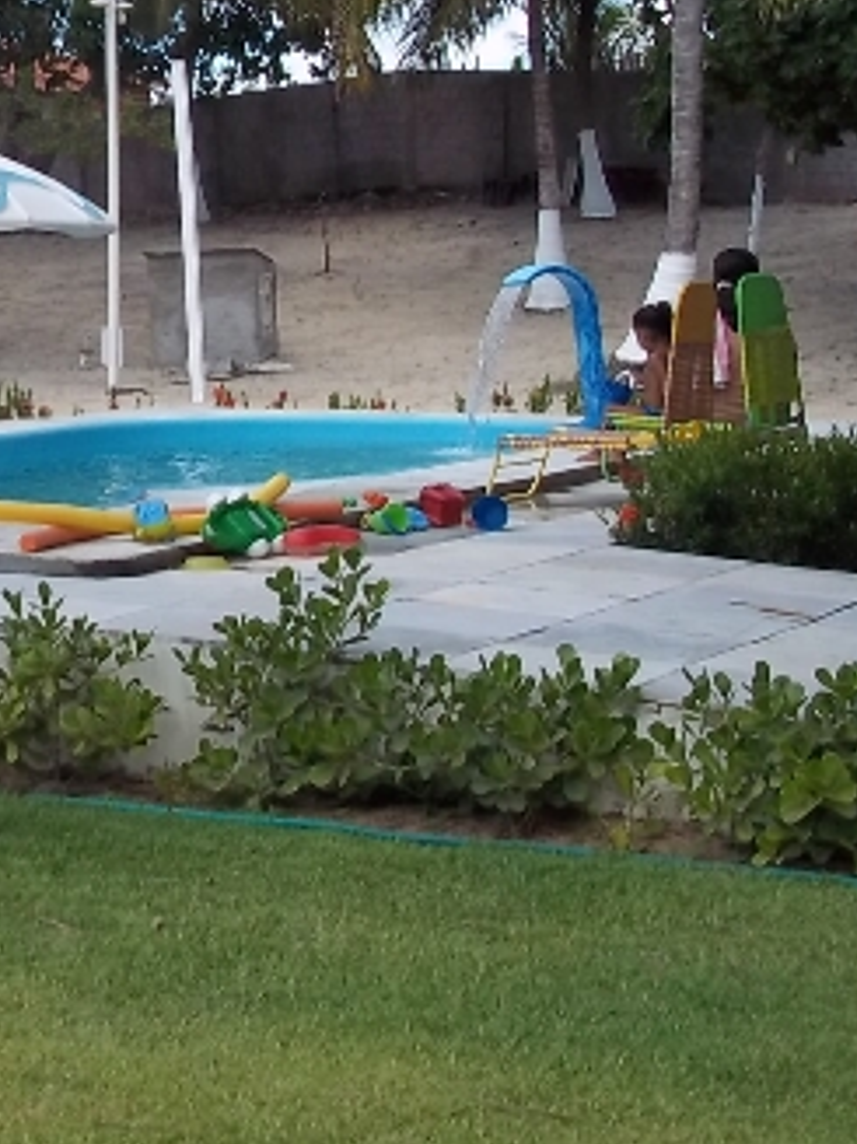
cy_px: 287
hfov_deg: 15.7
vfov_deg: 22.1
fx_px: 2907
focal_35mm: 88
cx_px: -329
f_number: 8
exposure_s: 1/80
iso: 80
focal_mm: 6.5
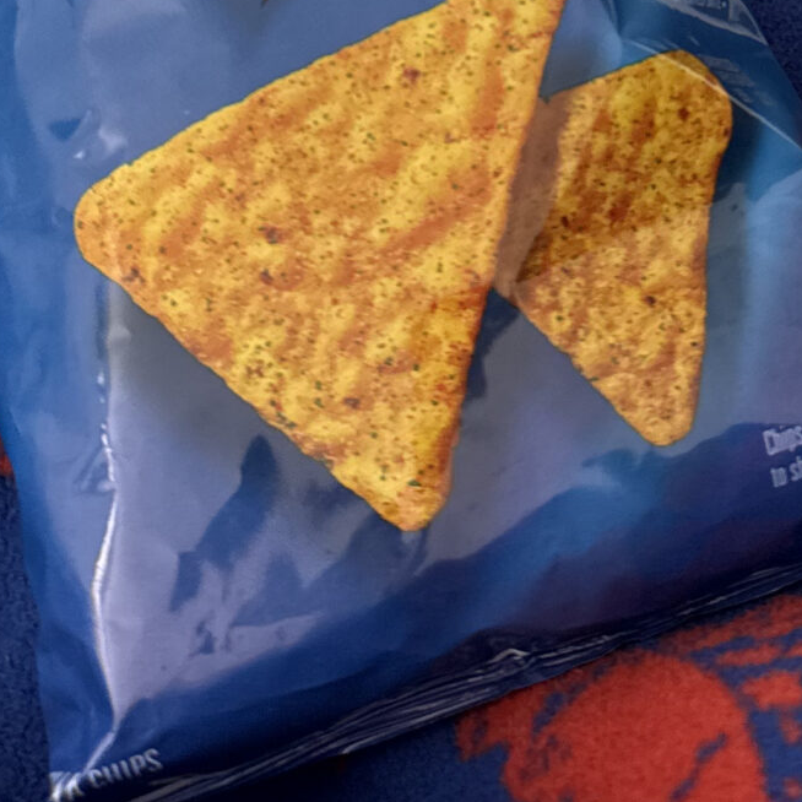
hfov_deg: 20.8
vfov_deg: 18.5
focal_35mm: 83
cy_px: -391
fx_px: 2176
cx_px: 504
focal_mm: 6.76
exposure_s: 1/121
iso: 100
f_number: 1.78
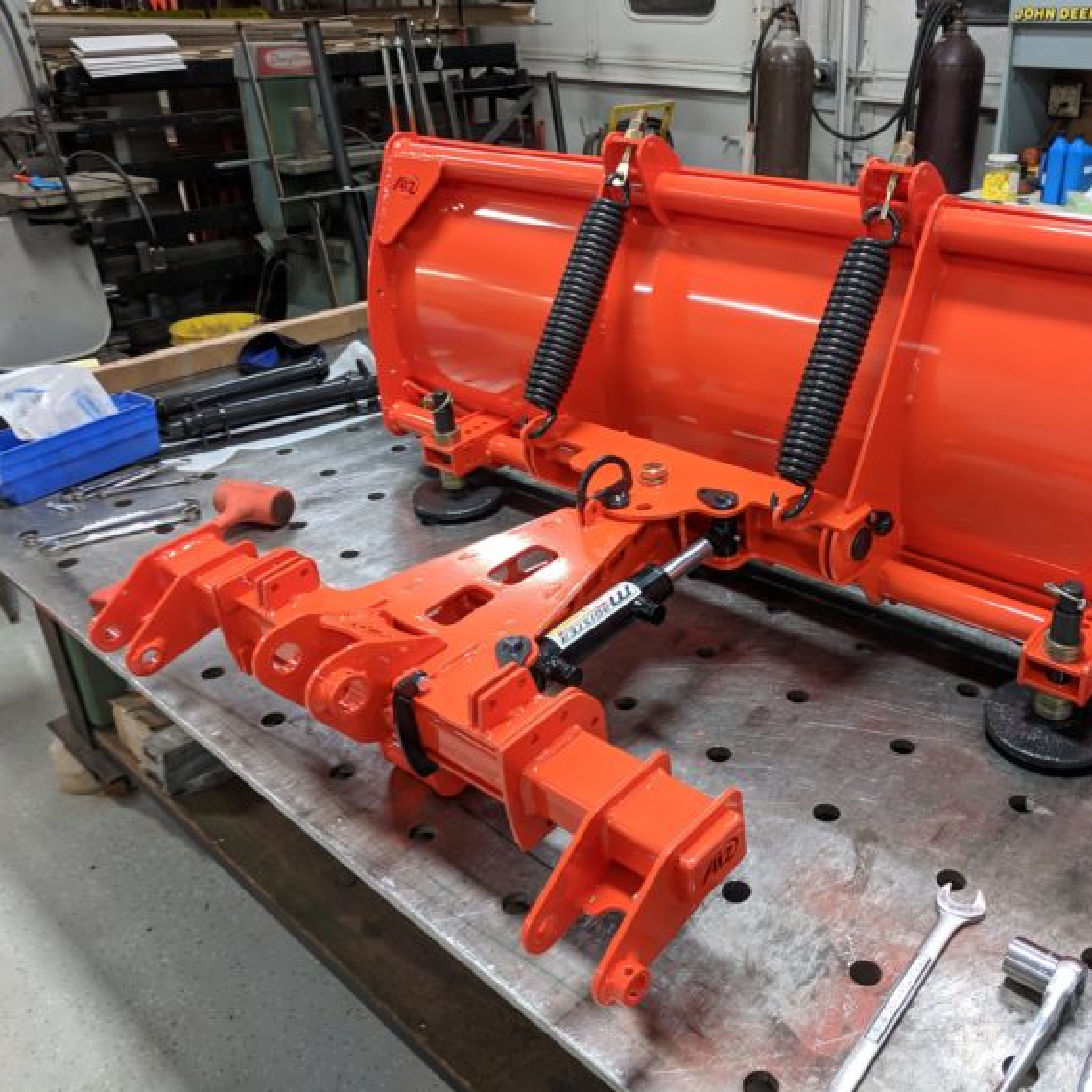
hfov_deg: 51.9
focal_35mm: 31
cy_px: 547
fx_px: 1106
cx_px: 691
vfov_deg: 52.5
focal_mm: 4.67
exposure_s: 1/60
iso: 333
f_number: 2
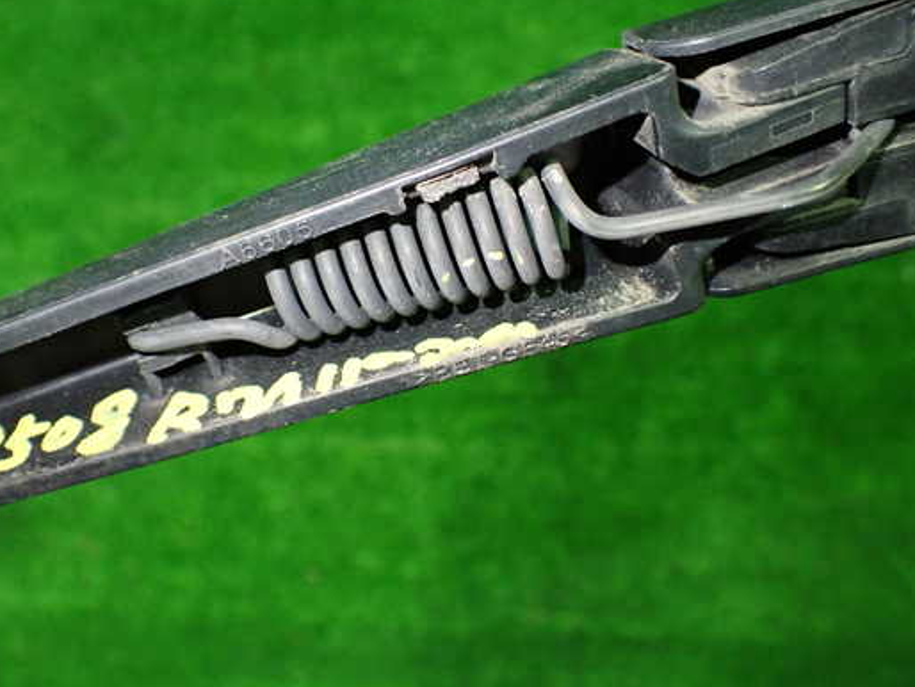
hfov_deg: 52.6
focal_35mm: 35
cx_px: 434
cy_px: 335
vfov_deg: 40.7
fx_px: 926
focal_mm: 5.4
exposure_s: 1/50
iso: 800
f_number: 2.3
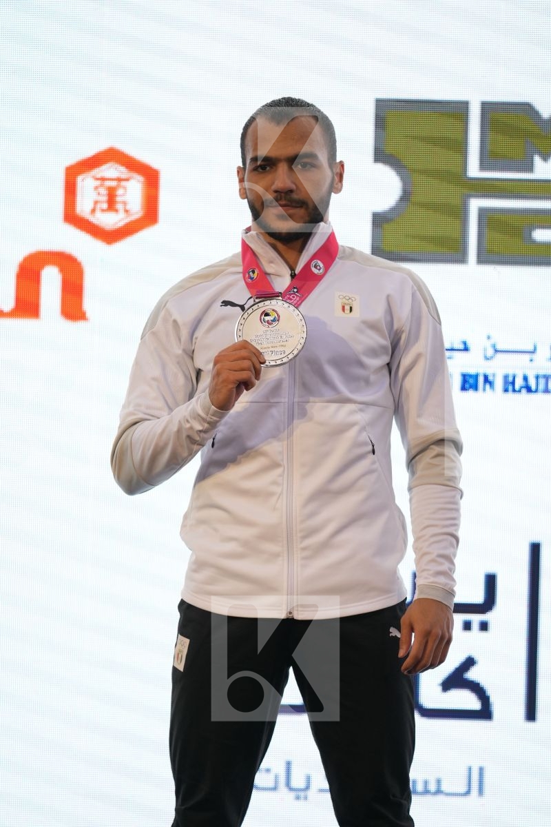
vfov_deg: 6.9
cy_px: 414
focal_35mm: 300
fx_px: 6887
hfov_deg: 4.6
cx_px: 276
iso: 400
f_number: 2.8
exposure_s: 1/250
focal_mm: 200
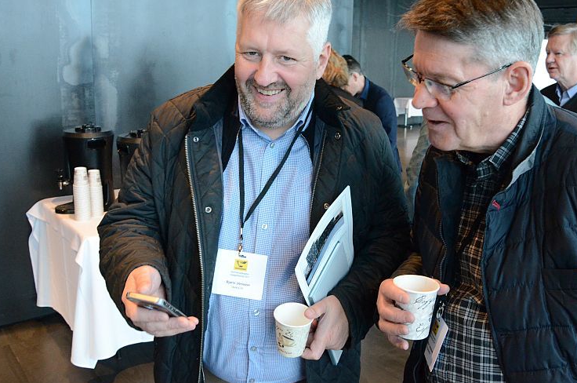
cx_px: 336
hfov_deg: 57.0
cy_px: 170
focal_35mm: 33
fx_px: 528
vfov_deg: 39.8
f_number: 6.3
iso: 4000
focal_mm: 18
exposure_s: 1/50
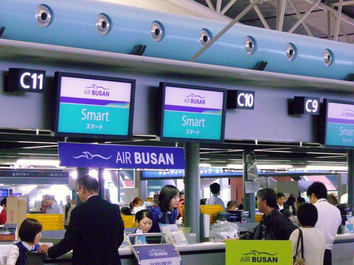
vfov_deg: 13.0
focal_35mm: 114
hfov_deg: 17.3
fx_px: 1165
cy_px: 132
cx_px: 177
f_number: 5.4
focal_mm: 23.7
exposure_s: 1/60
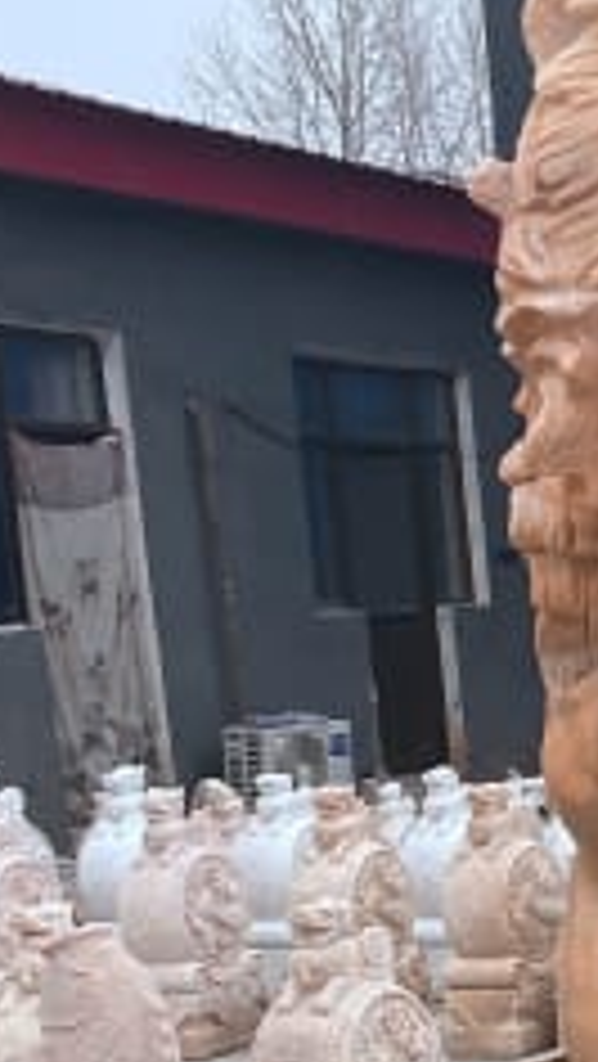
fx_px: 2702
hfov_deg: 9.8
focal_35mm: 96
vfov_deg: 21.7
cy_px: 972
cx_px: 1767
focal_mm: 4.25
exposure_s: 1/122
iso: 50
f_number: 1.8
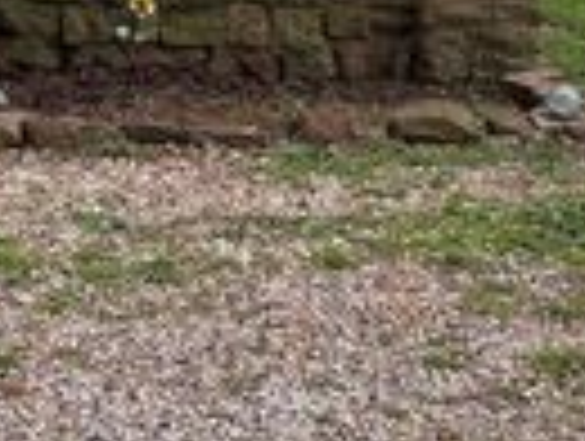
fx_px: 1558
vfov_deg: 14.6
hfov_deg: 18.7
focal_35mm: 92
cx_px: -306
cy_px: -290
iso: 80
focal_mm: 6.76
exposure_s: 1/270
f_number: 1.78
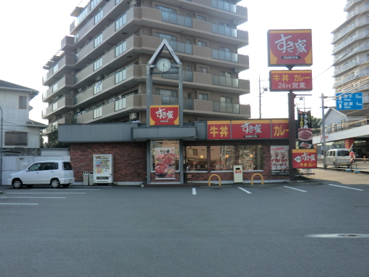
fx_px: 362
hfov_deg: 54.0
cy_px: 138
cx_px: 184
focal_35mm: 34
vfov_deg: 41.8
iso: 80
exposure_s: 1/400
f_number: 3.6
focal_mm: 6.1
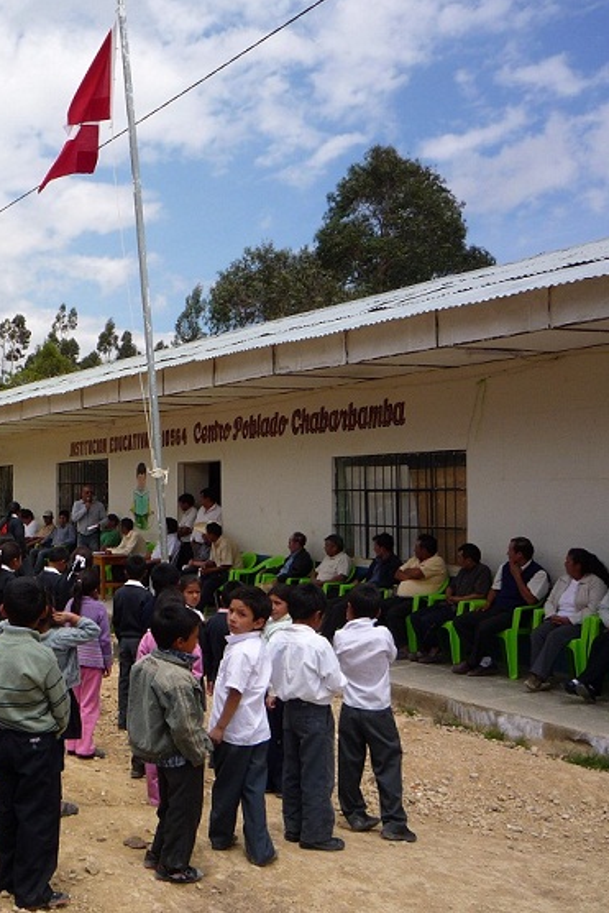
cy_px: 443
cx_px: 58
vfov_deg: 45.4
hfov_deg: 29.9
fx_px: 1090
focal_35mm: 43
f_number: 5.6
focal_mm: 5.2
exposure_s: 1/400
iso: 100
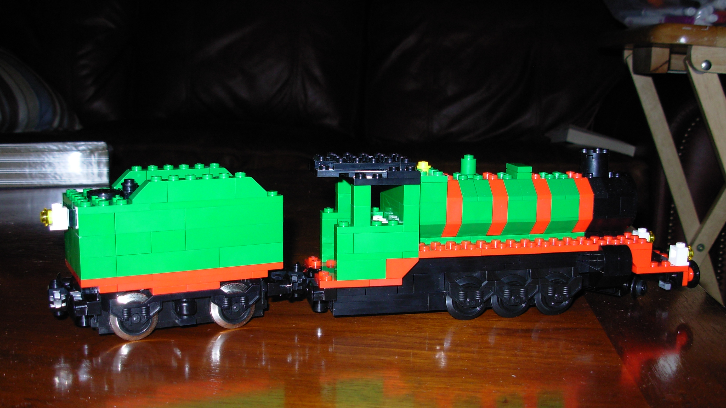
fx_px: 808
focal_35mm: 42
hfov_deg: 48.4
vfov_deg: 28.3
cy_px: 245
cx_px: 366
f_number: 2.9
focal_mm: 6.3
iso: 50
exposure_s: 1/32
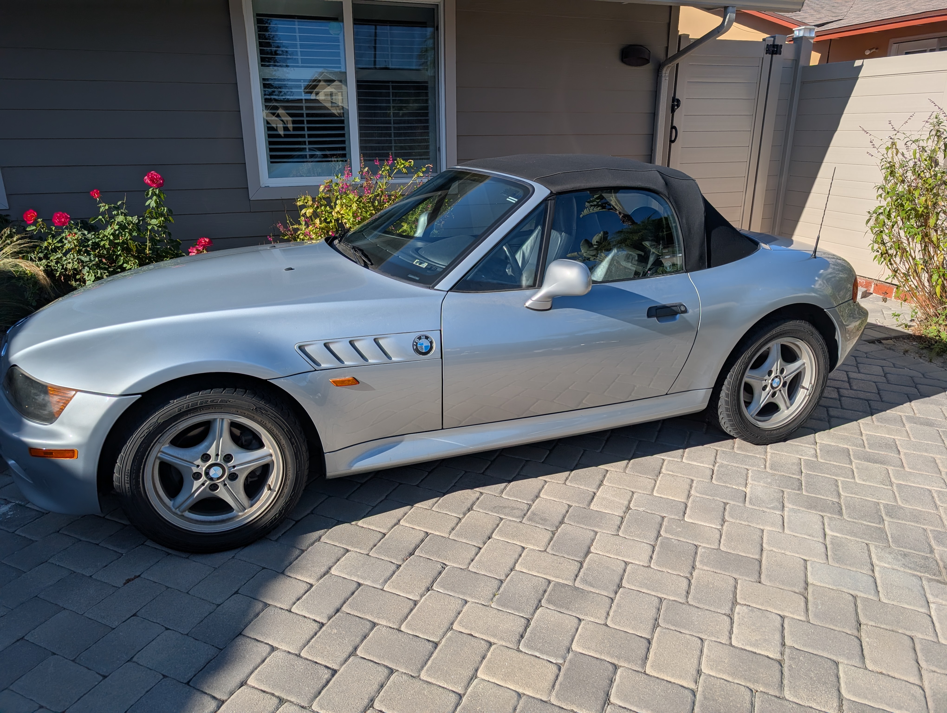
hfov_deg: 71.5
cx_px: 474
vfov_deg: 56.9
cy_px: 356
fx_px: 658
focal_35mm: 24
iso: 23
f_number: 1.68
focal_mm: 6.9
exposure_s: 1/11364
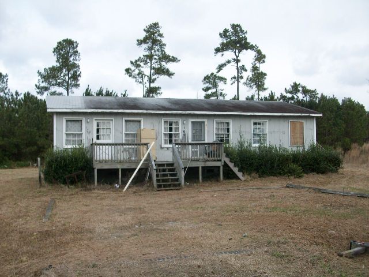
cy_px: 138
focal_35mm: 34
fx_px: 362
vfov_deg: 41.8
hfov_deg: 54.0
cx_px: 184
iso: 64
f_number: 2.8
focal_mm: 5.7
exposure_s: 1/714
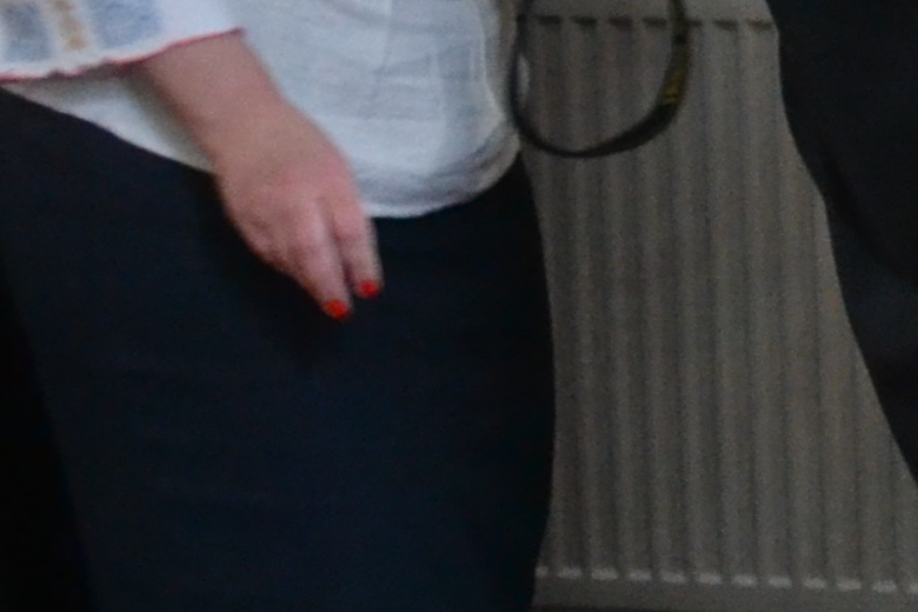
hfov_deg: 9.4
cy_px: 18
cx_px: 2173
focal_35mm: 195
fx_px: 4972
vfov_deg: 7.0
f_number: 5
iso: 1600
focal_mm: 22
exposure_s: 1/80
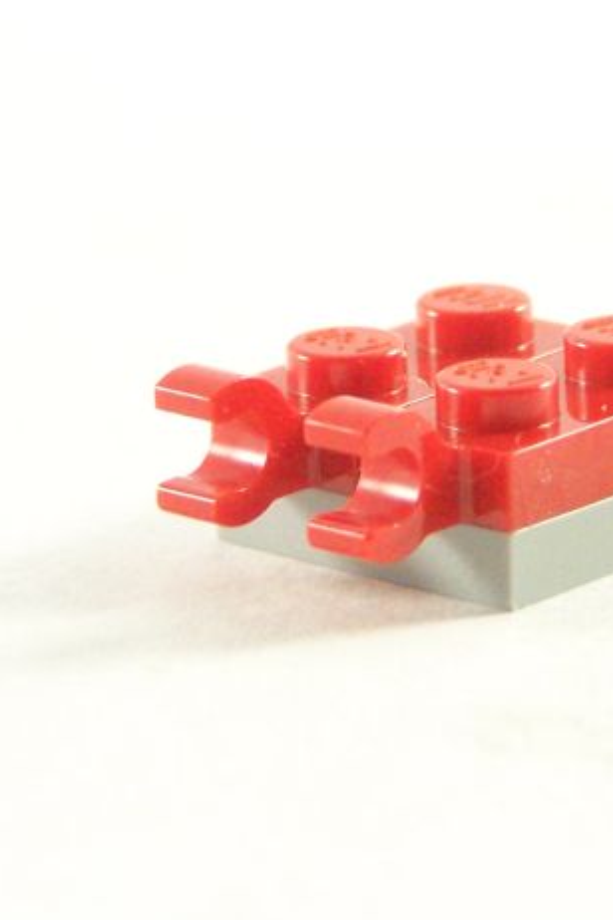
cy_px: 339
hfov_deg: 5.1
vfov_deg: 7.6
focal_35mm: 270
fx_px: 6896
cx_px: 442
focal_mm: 19.4
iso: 400
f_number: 3.2
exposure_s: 1/60
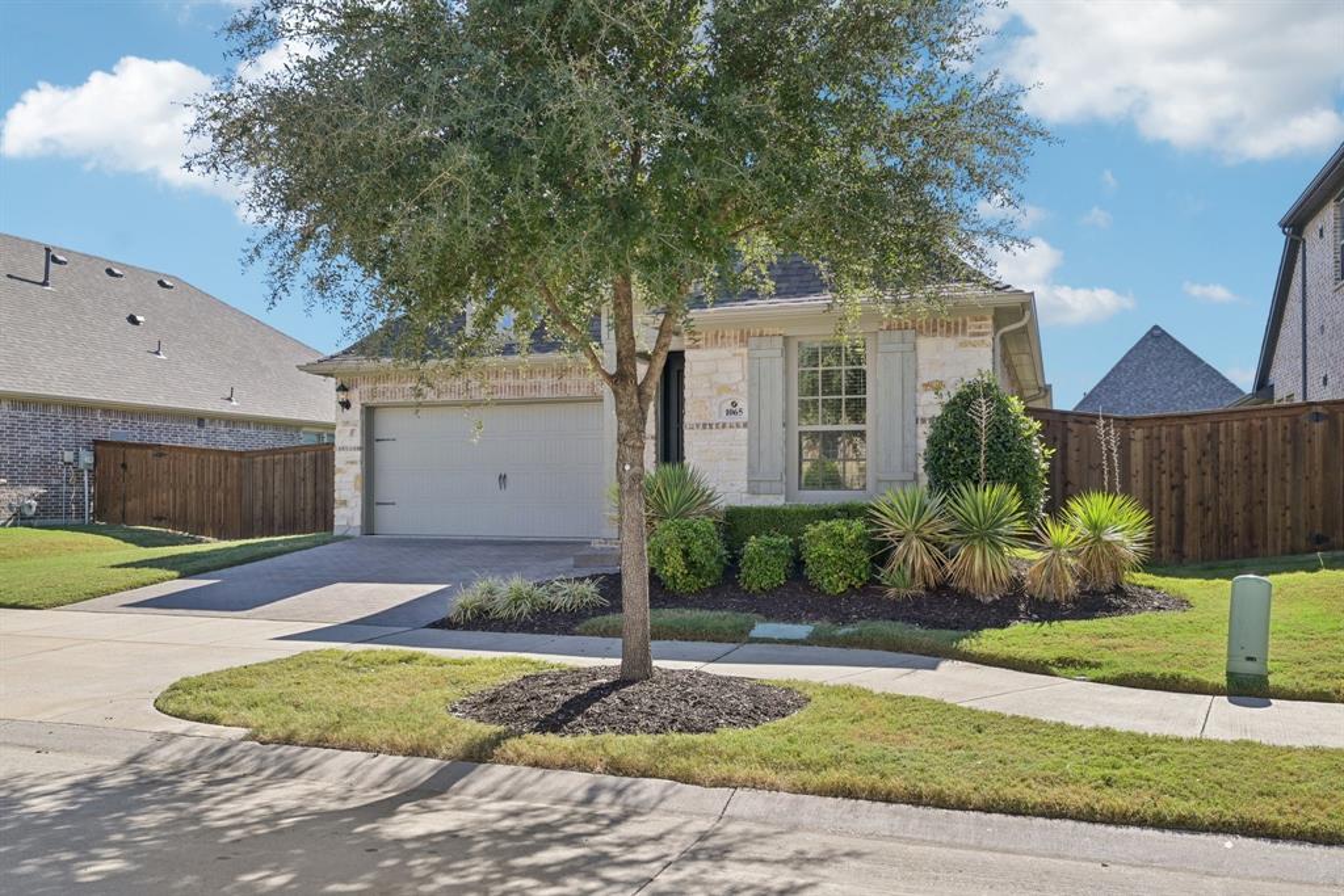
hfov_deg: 69.4
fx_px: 971
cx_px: 672
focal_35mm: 26
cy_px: 448
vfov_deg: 49.6
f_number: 8
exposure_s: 1/640
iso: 400
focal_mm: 26
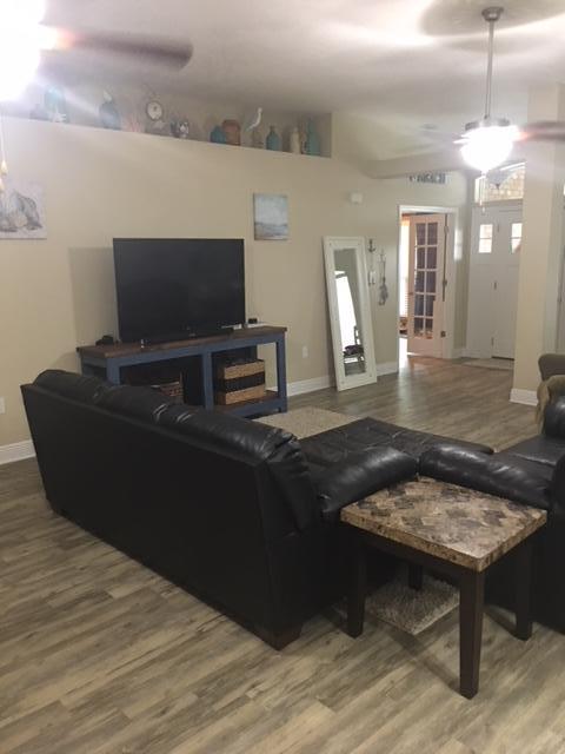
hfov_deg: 48.2
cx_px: 282
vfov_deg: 61.7
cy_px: 377
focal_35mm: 29
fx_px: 631
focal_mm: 4.15
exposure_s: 1/4
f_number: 2.2
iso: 64
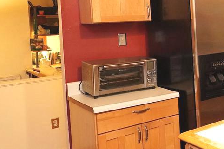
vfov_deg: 26.0
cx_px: 310
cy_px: 30
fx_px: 317
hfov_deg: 29.2
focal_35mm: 51
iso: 3200
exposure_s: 1/160
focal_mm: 12
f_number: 2.8
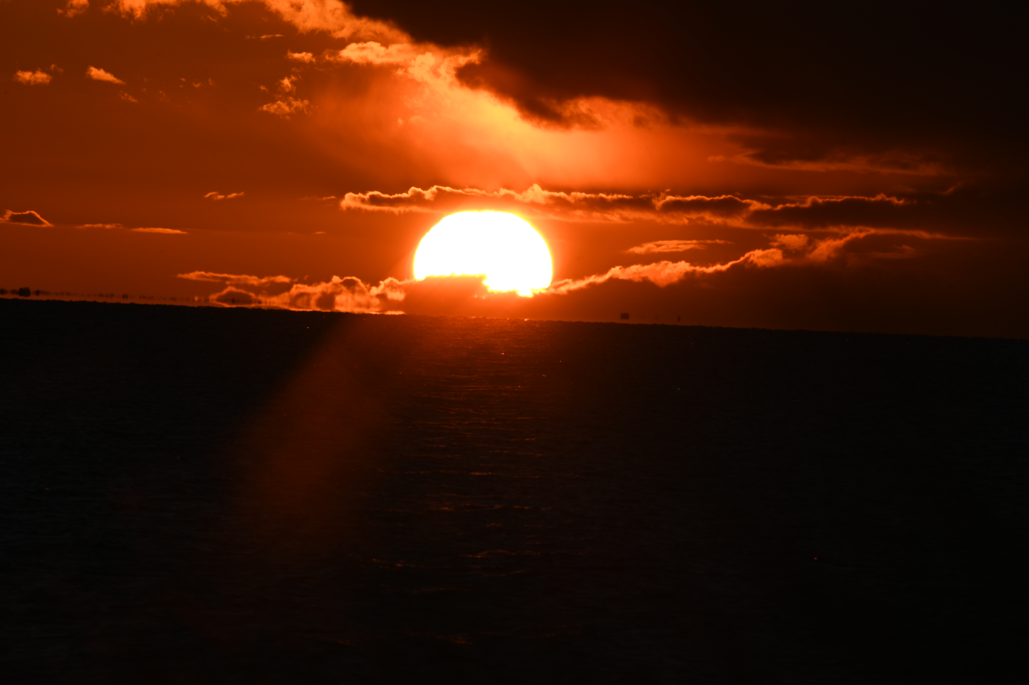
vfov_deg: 2.7
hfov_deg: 4.1
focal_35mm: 500
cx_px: 514
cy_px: 342
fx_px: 14282
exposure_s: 1/500
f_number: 16
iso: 100
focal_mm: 500
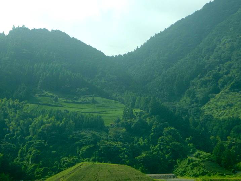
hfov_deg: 18.0
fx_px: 759
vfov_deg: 13.6
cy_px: 90
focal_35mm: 109
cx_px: 120
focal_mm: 18
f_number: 5.7
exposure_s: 1/250
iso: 100
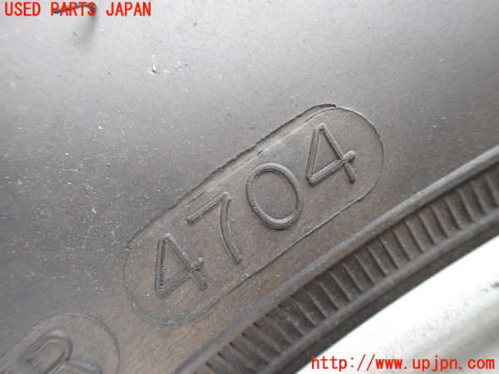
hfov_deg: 60.0
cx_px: 250
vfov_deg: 46.8
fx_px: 432
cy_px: 187
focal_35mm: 30
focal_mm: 5.4
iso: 640
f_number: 2.3
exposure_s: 1/125
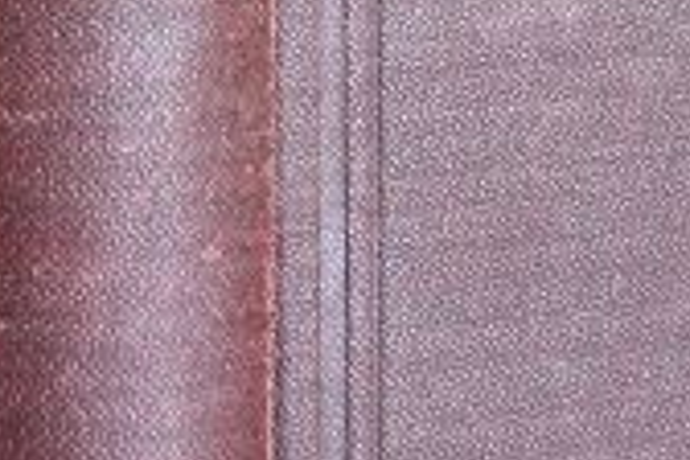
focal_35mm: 225
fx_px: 4312
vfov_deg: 6.0
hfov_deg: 9.1
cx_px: 144
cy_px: -333
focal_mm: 28
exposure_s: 1/125
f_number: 4
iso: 2500
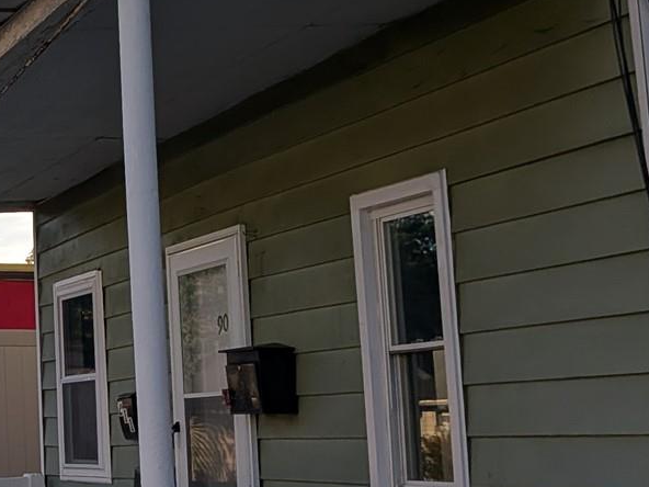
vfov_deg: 17.7
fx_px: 1556
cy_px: 162
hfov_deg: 21.0
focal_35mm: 83
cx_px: -238
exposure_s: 1/1613
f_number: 1.7
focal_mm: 4.53
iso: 26
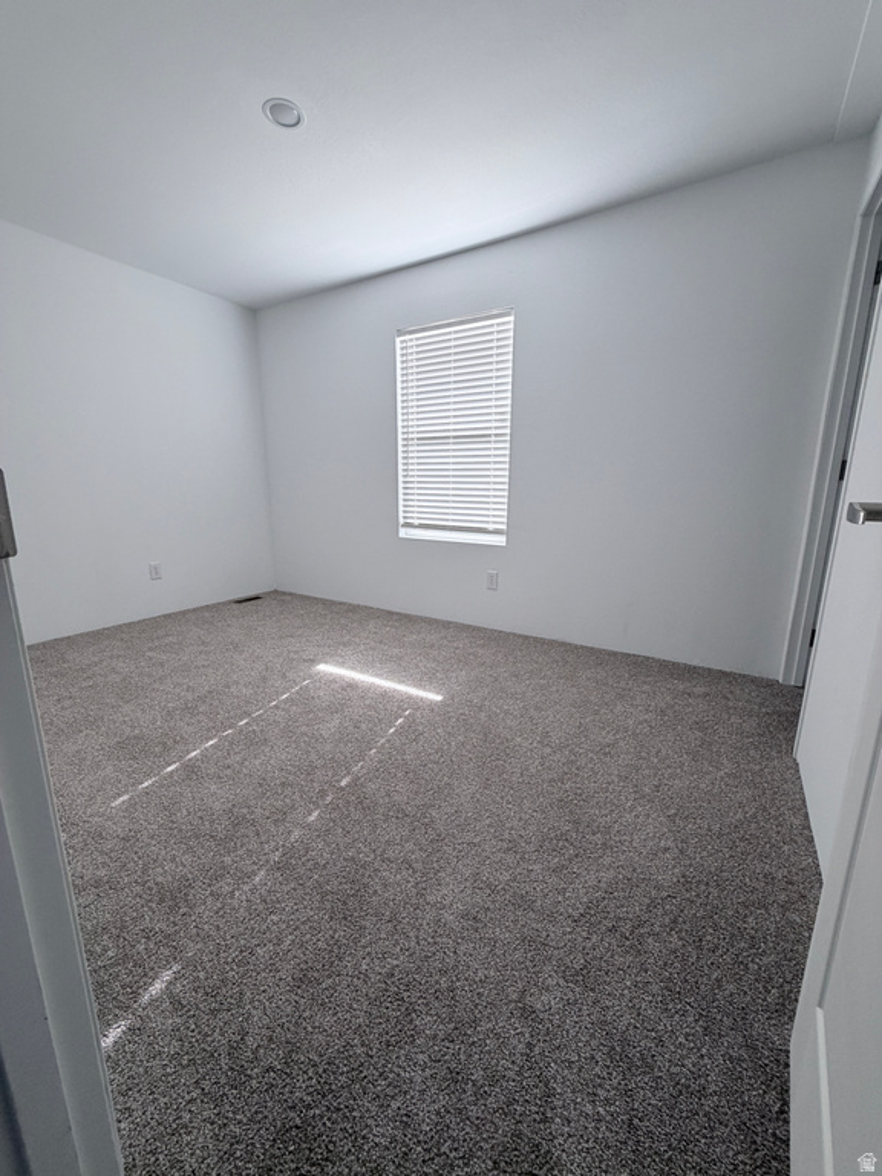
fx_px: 476
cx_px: 441
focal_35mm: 14
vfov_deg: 102.1
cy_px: 588
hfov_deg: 85.7
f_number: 2.2
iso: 200
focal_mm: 2.22
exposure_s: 1/121
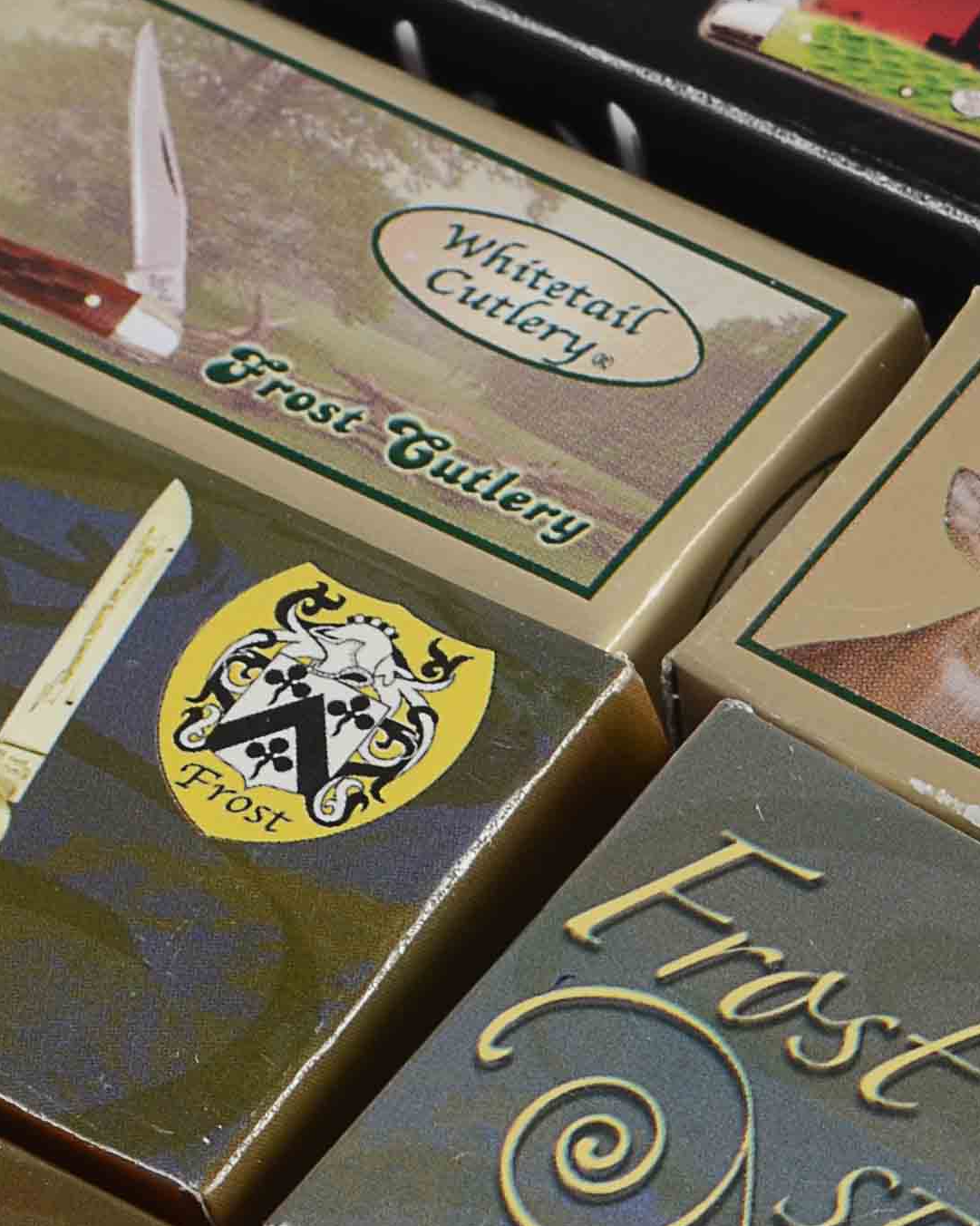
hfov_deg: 5.5
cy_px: 881
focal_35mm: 282
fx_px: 10217
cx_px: 548
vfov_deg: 6.9
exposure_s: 1/80
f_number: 11
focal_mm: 55
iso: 100
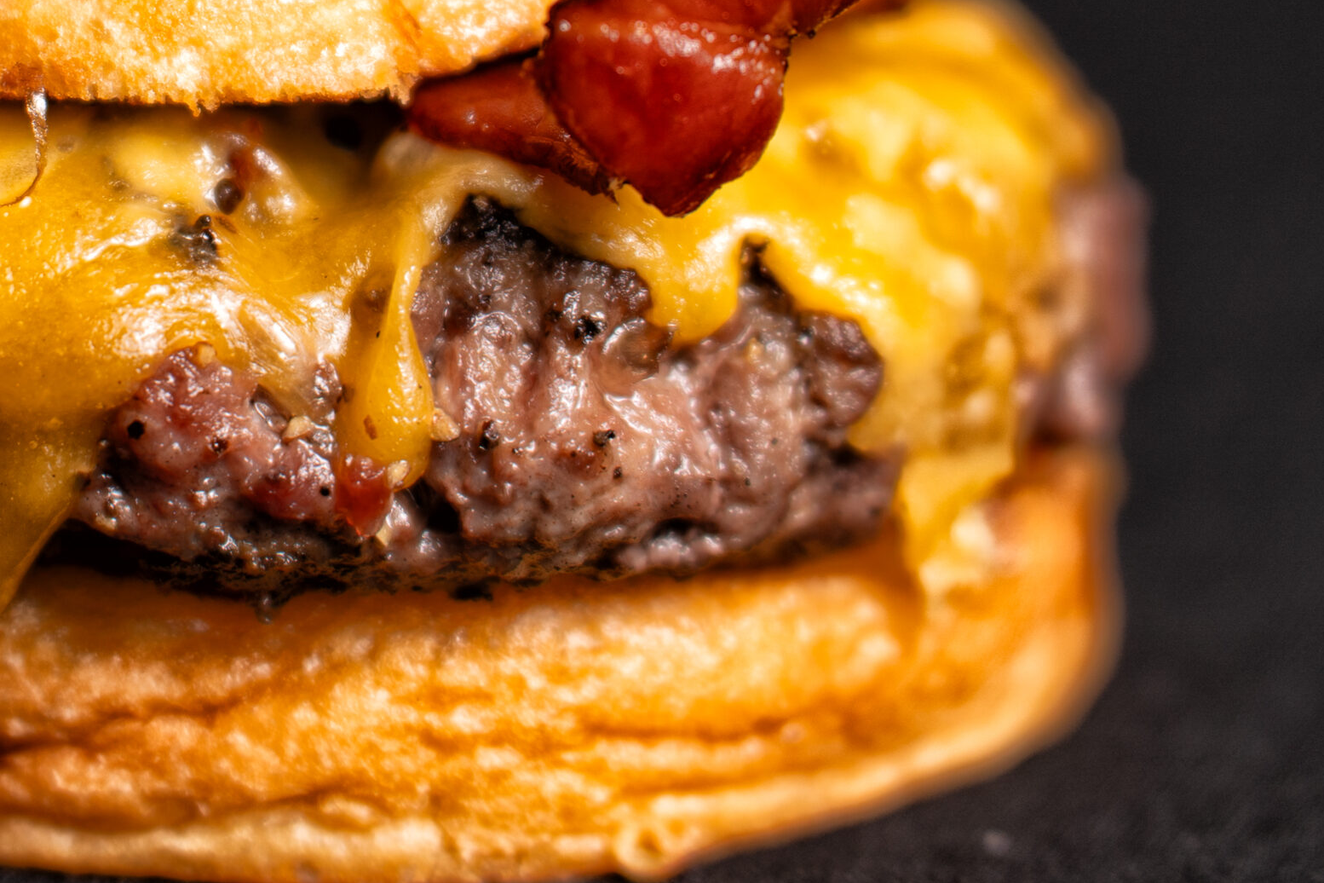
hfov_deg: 5.3
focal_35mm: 386
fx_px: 14195
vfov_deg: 3.6
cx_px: 245
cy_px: 3
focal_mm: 150
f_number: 2.8
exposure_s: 1/200
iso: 100
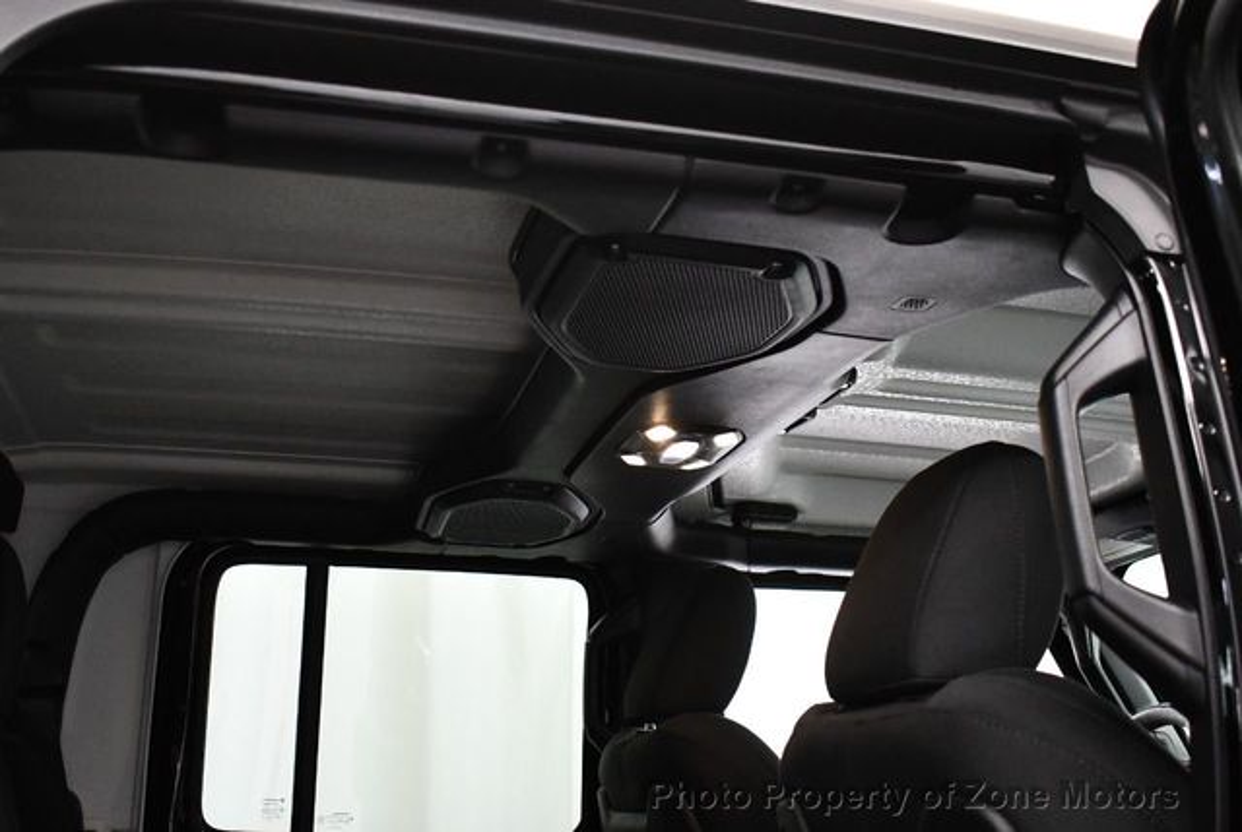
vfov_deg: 33.5
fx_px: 1382
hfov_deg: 48.4
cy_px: 416
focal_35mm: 40
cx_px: 621
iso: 3200
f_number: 3.5
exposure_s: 1/125
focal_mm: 20
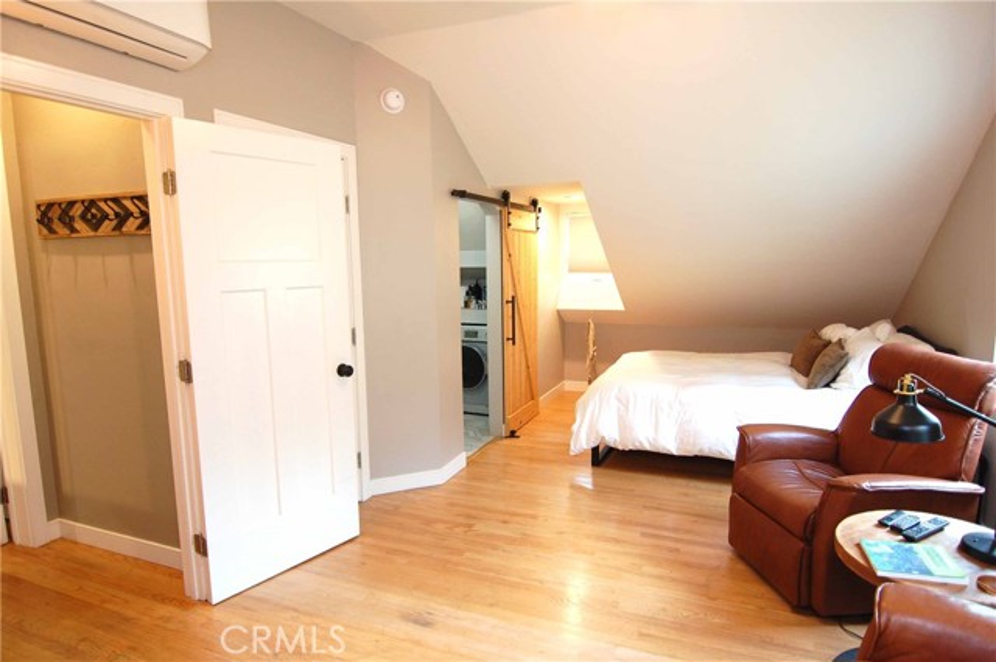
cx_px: 498
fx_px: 580
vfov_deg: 59.4
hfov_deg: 81.3
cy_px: 331
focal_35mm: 21
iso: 400
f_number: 3.2
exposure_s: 1/40
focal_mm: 14
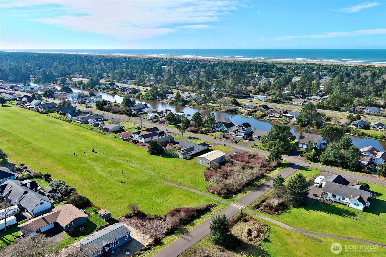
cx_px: 193
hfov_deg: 63.7
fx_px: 311
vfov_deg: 45.0
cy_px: 128
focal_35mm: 29
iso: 100
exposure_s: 1/1264
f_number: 2.8
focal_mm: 10.57
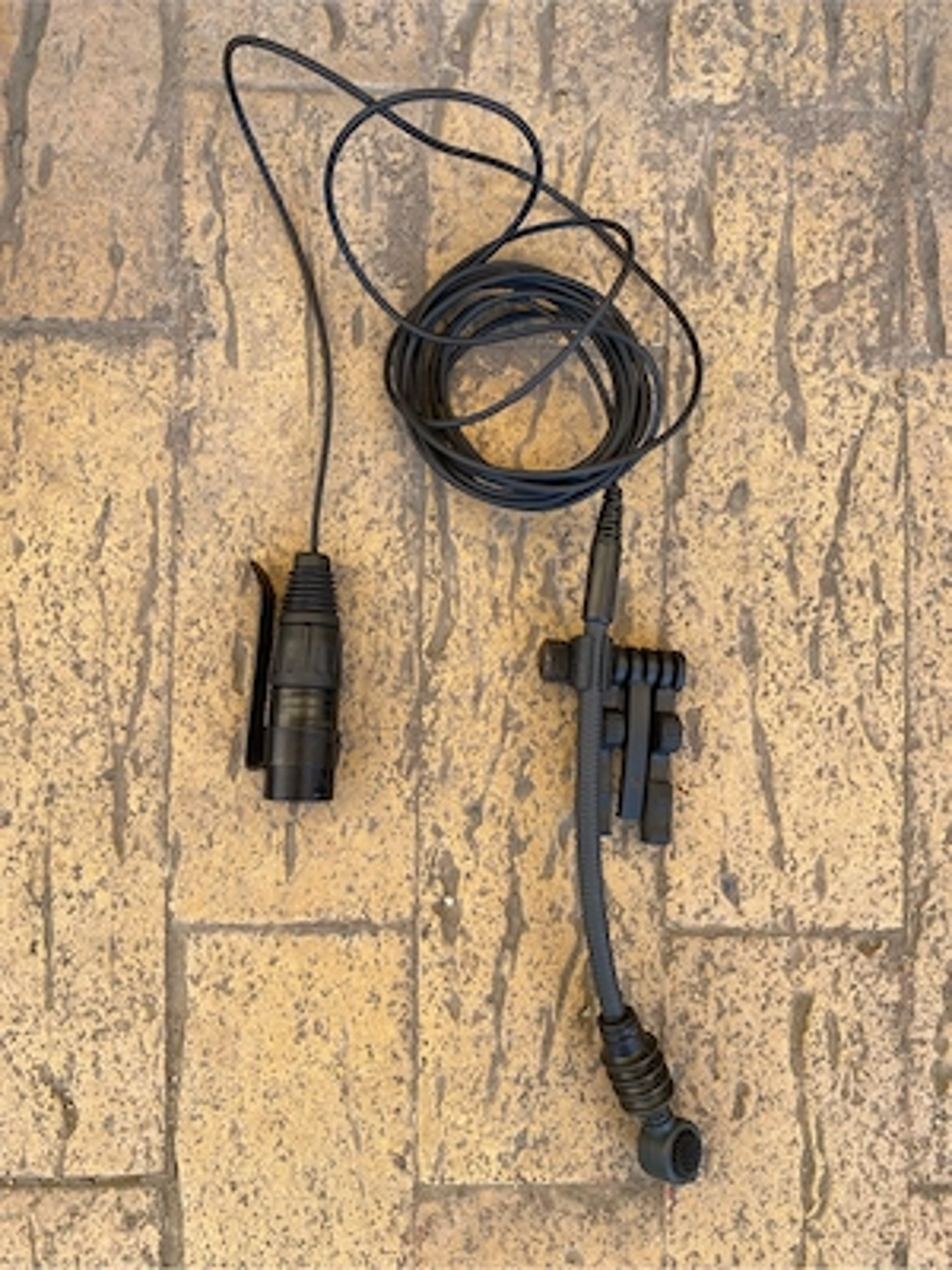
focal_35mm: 26
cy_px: 635
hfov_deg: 53.1
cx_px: 476
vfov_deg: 67.3
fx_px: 953
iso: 32
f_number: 1.8
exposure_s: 1/122
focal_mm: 4.25
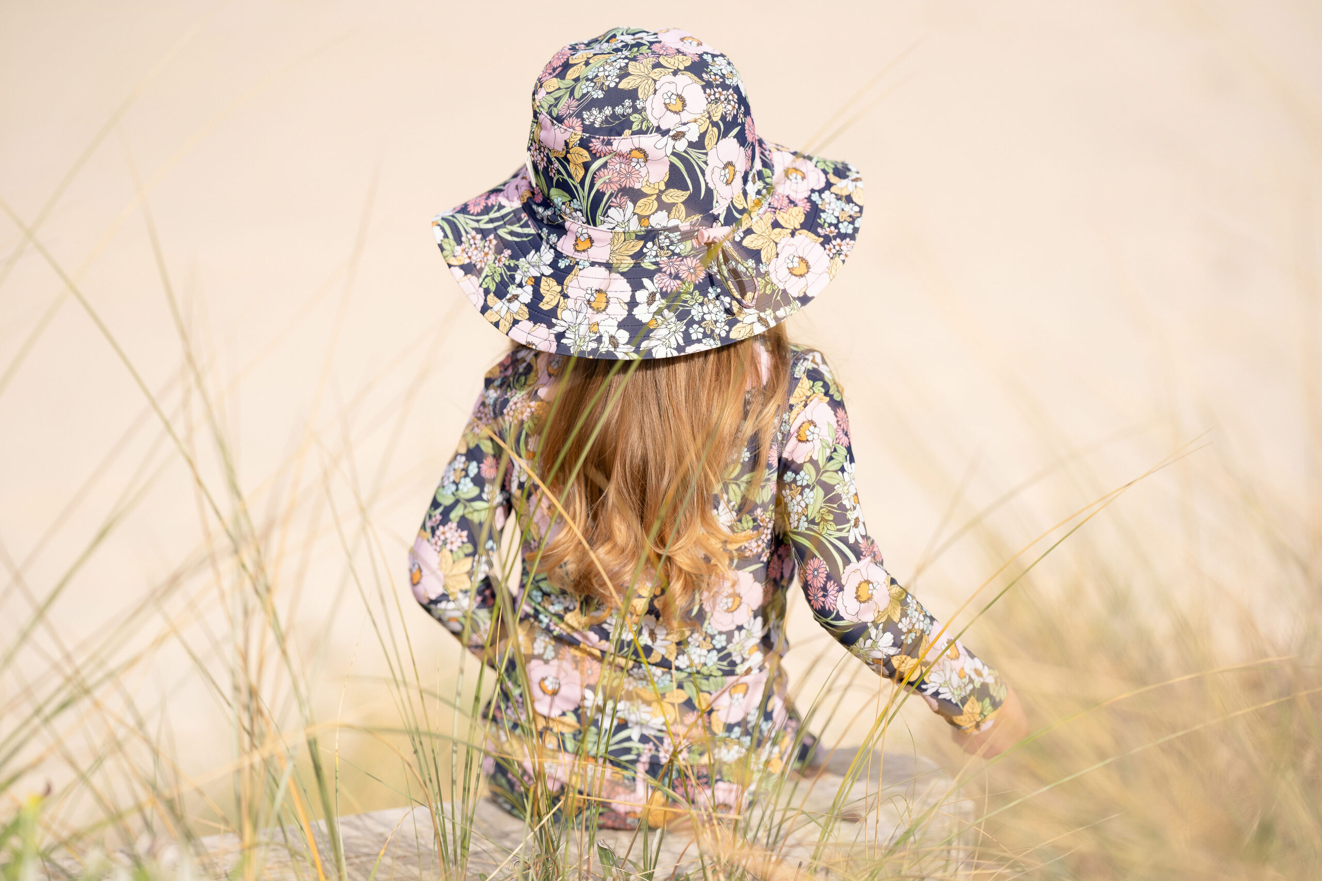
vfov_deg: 10.2
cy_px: 440
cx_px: 661
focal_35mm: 135
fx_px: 4957
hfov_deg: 15.2
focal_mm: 135
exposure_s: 1/5000
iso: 125
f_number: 2.2
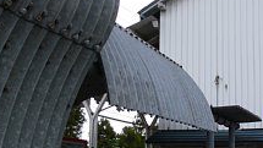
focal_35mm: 71
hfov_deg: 28.8
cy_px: 87
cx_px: 229
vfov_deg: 17.0
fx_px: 495
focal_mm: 7.4
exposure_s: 1/100
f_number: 5
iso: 80
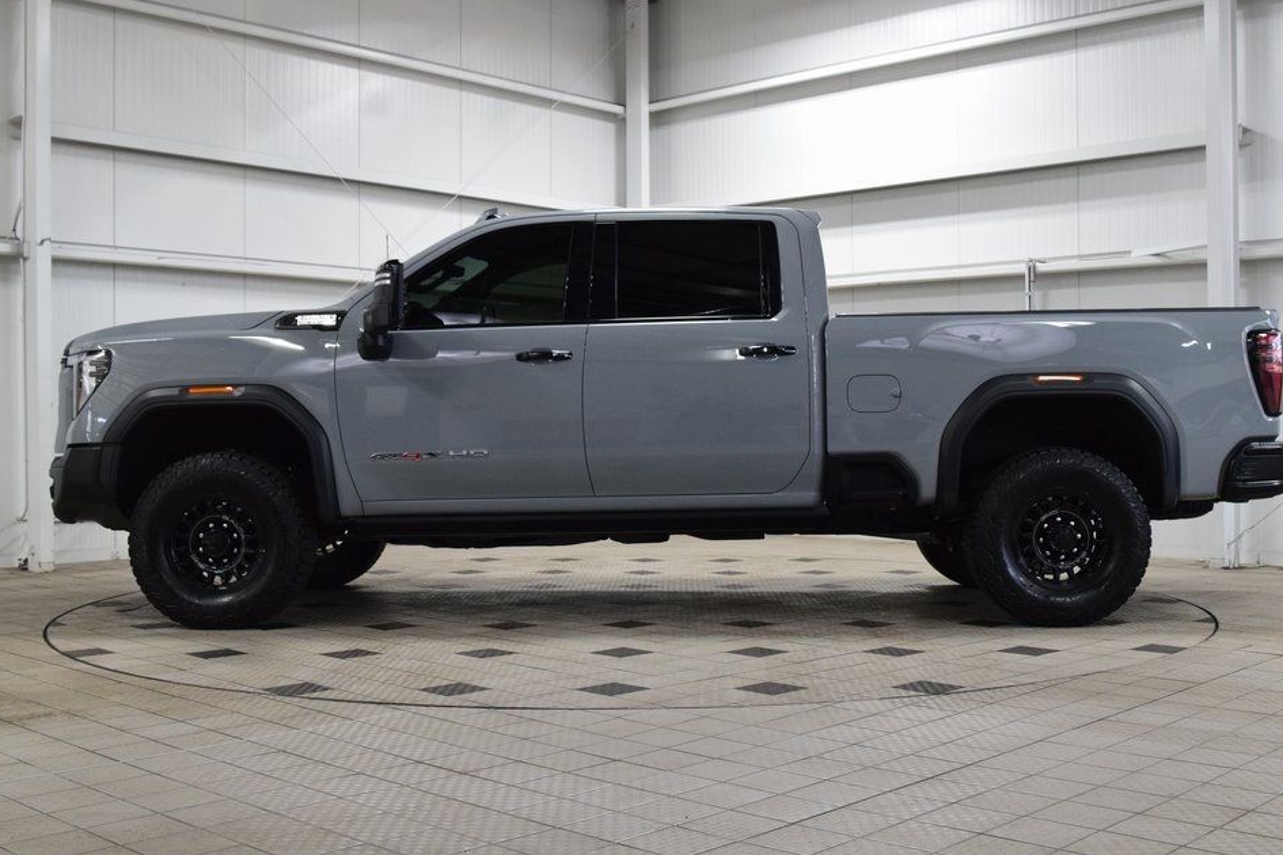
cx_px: 680
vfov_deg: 34.2
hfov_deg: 49.5
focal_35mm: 39
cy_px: 447
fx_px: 1390
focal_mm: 24
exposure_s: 1/60
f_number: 6.3
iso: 1600
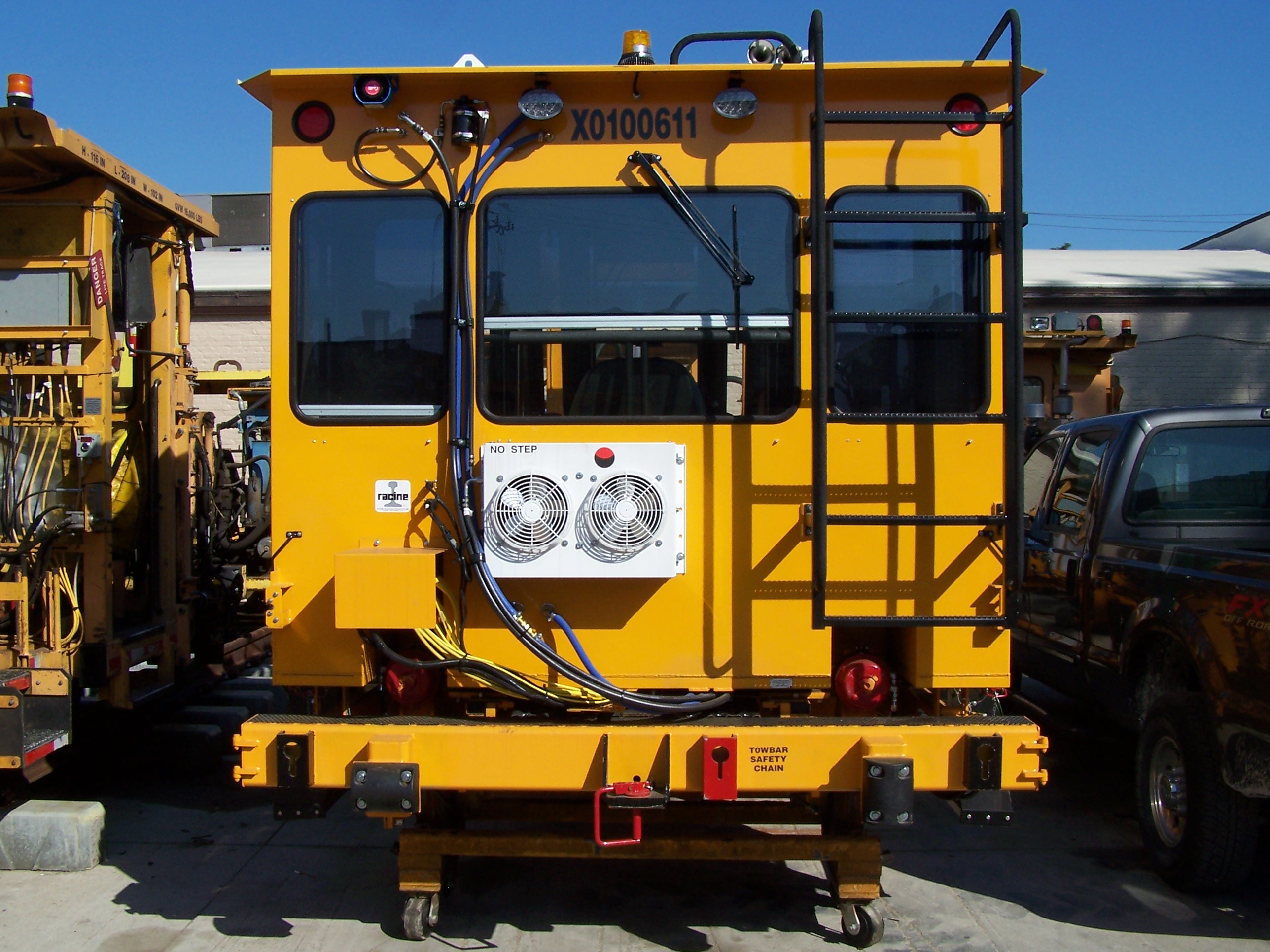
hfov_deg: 49.0
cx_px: 635
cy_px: 476
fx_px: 1394
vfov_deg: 37.7
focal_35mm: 38
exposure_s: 1/640
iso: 80
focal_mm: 6.3
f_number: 5.6
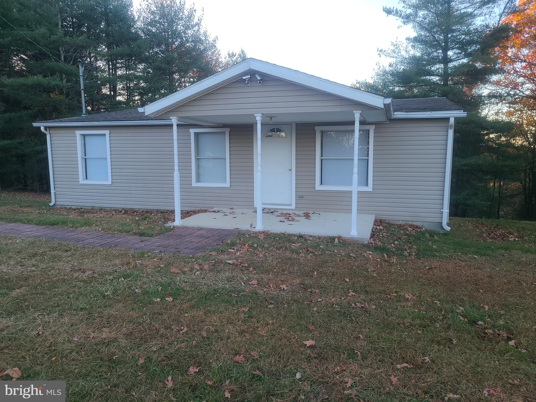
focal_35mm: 26
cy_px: 201
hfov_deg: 67.3
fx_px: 403
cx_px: 268
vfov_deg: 53.1
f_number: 1.8
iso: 40
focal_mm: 5.4
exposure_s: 1/148
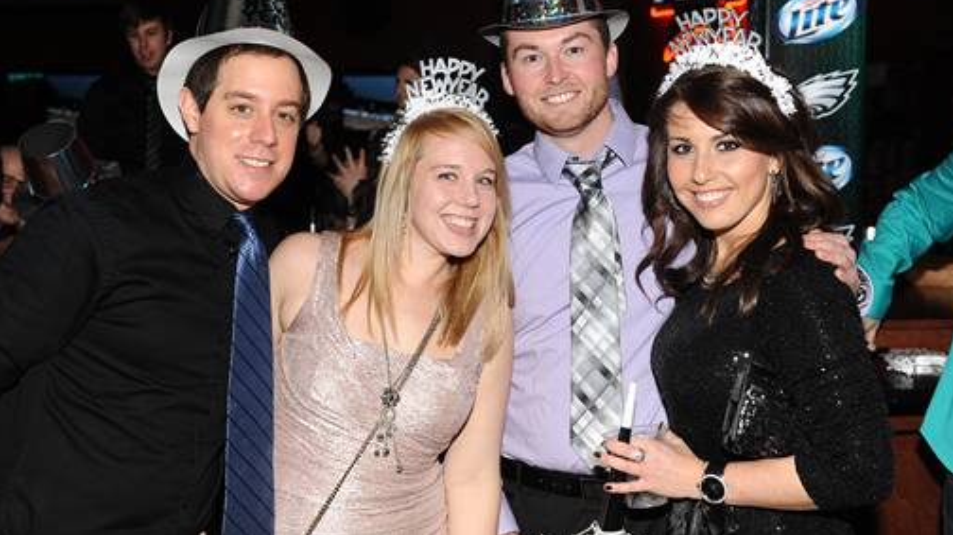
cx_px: 458
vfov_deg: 24.8
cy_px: 195
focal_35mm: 48
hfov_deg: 42.9
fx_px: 1212
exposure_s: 1/250
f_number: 4.8
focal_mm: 42
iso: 1100
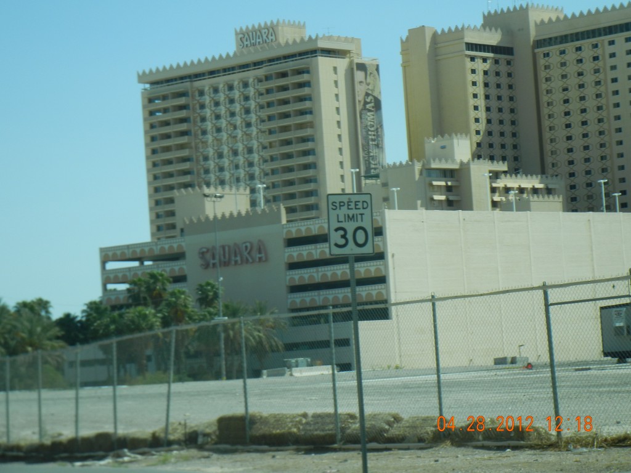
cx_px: 316
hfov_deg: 17.0
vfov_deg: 12.8
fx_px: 2115
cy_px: 236
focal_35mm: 116
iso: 160
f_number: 4.6
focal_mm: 20.9
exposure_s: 1/886
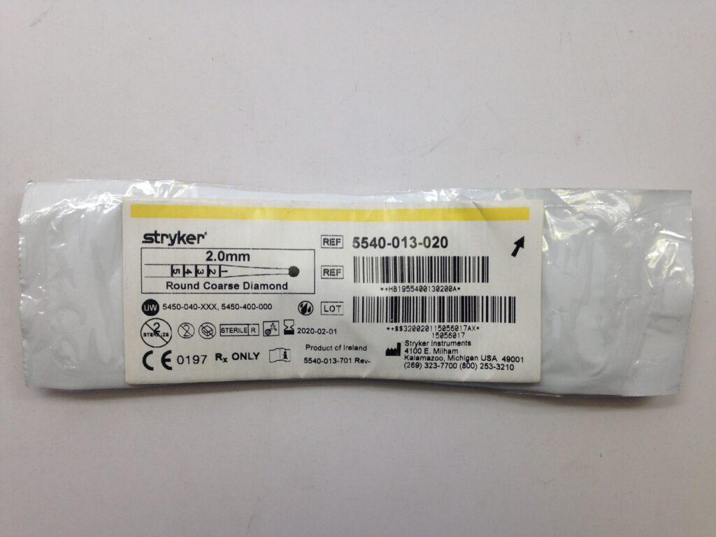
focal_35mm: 33
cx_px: 358
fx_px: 683
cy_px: 268
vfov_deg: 42.9
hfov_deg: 55.4
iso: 64
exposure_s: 1/60
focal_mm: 4.12
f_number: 2.4
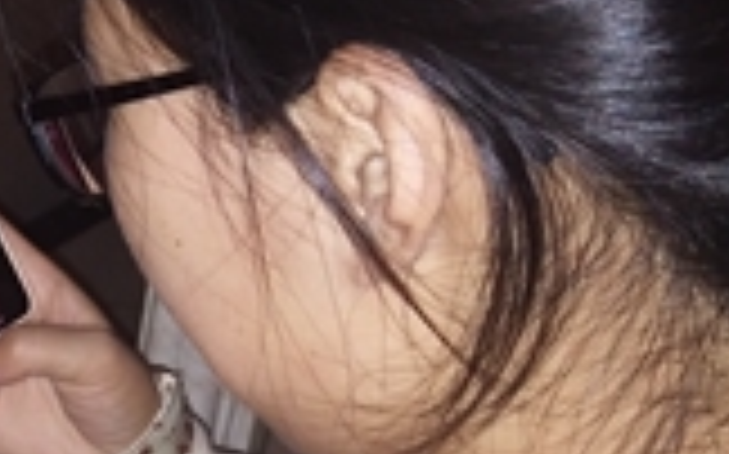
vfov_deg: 15.2
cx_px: -104
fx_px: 1688
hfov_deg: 22.7
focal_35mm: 85
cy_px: 407
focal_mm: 3.88
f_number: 2
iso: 160
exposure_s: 1/33.3
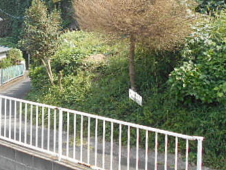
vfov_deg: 28.3
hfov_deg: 37.2
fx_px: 327
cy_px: 27
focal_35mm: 50
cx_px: 56
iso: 80
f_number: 3.2
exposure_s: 1/250
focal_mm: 4.6
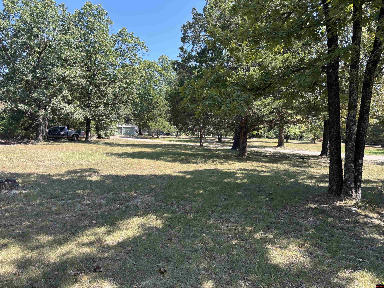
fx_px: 288
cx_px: 192
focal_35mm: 26
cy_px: 144
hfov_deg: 67.3
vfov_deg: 53.1
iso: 50
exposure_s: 1/615
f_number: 1.6
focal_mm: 5.96
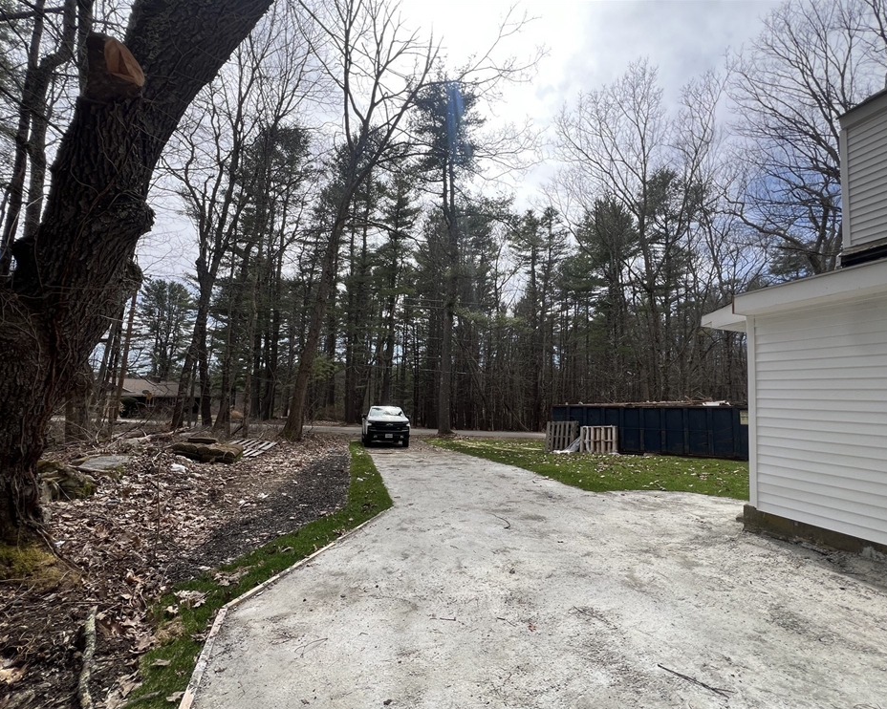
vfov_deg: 87.9
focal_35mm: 14
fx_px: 367
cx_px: 457
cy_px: 366
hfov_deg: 100.7
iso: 32
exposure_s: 1/1119
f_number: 1.8
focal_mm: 1.57
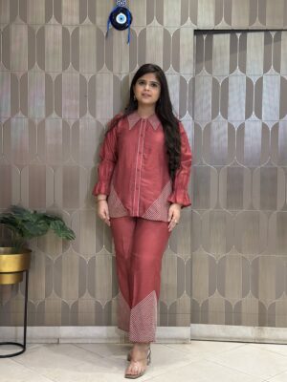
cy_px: 191
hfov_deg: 30.3
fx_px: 531
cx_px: 144
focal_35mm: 48
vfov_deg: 39.7
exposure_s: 1/50
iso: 125
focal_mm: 6.86
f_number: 1.78
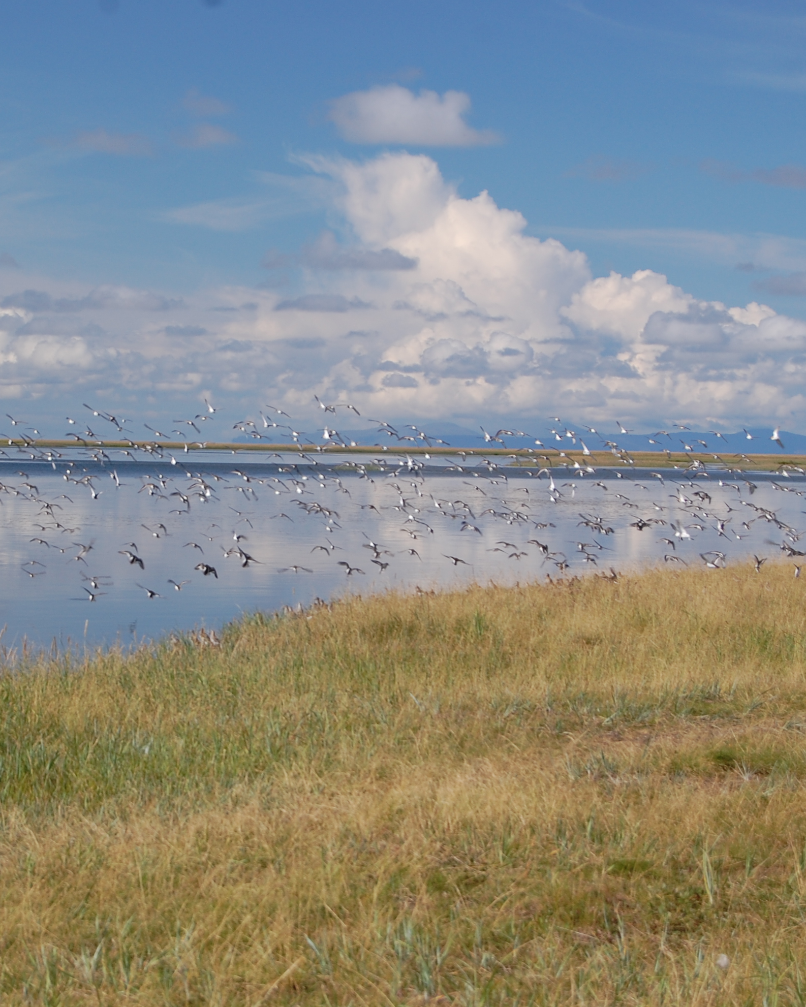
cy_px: 502
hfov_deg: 13.8
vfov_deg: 17.3
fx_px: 3309
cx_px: 225
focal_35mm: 111
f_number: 7.1
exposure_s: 1/200
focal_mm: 52
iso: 200
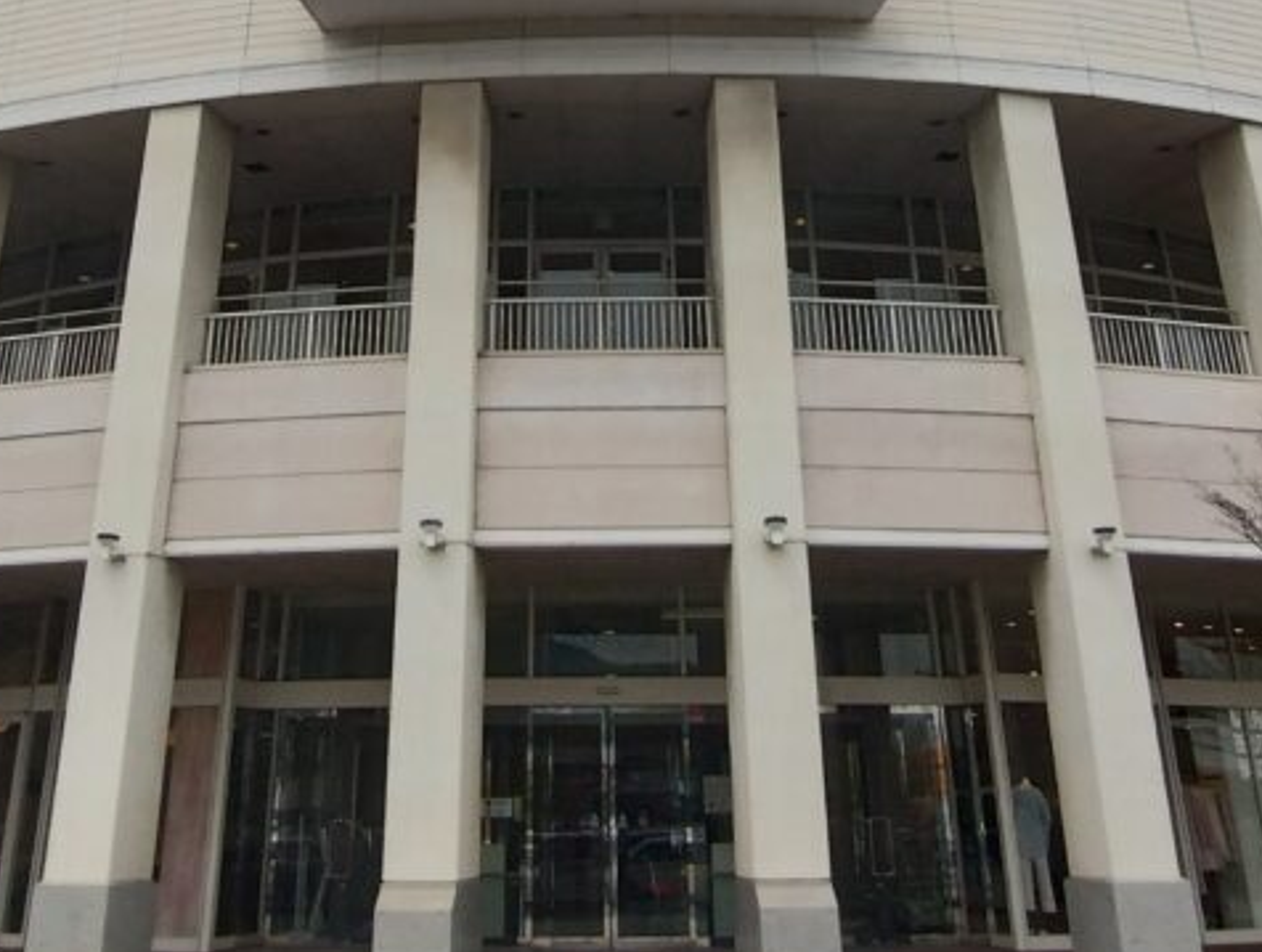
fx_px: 1571
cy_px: -24
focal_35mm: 43
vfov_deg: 31.0
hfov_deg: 43.7
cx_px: 554
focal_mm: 1.66
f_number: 2.2
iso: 100
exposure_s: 1/1722
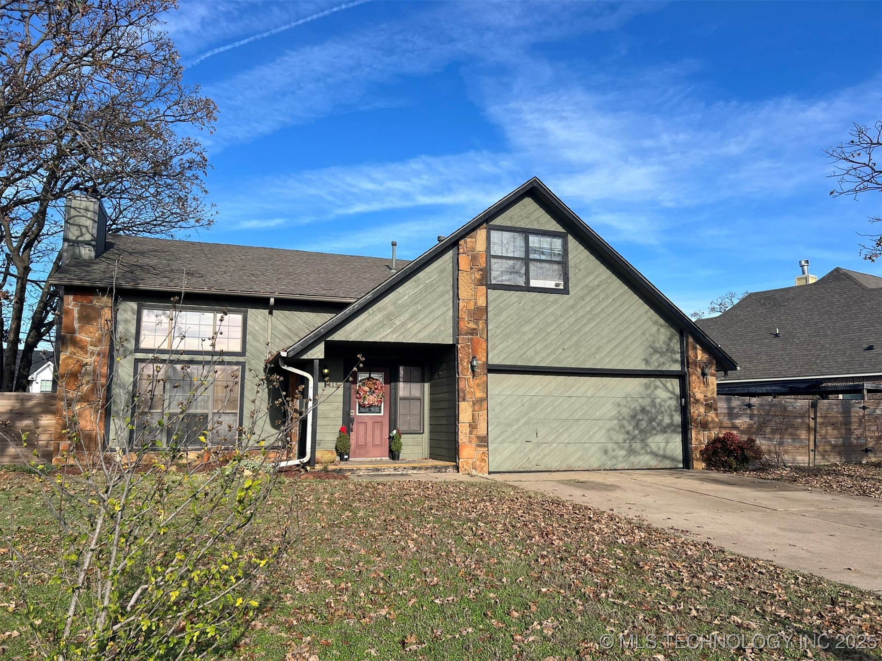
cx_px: 441
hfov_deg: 67.3
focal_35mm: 26
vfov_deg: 53.1
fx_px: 662
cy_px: 330
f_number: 1.5
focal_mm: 5.7
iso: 50
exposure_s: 1/3257
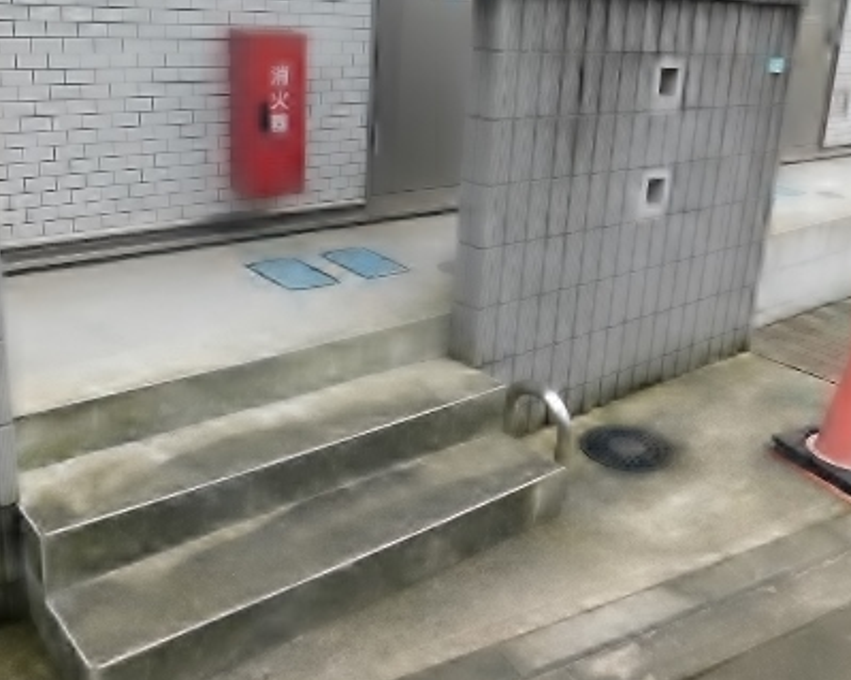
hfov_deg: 50.3
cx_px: 435
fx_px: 906
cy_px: 260
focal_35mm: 36
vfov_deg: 40.9
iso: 125
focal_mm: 4
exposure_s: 1/250
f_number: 3
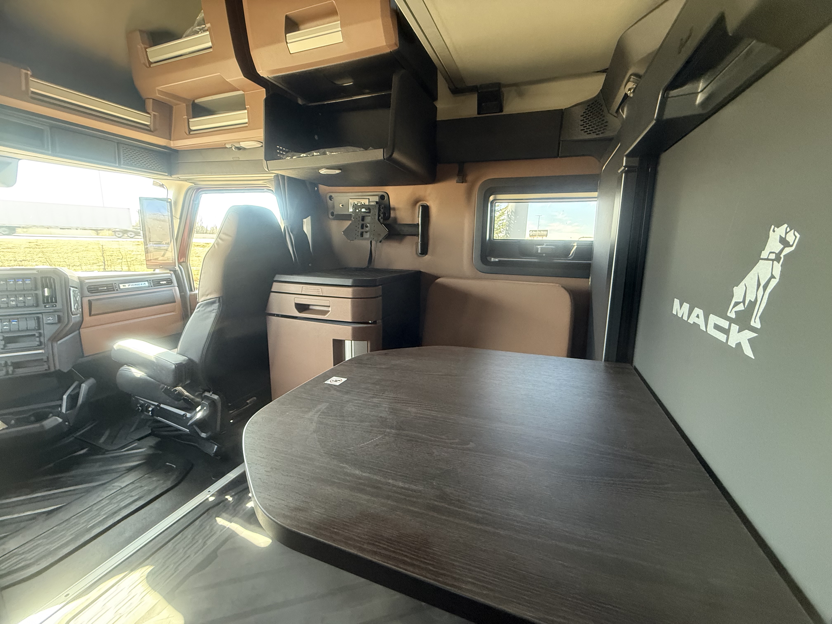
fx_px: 336
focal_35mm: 14
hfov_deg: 102.1
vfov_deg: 85.7
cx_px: 416
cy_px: 312
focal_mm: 2.22
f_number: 2.2
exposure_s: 1/60
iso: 500
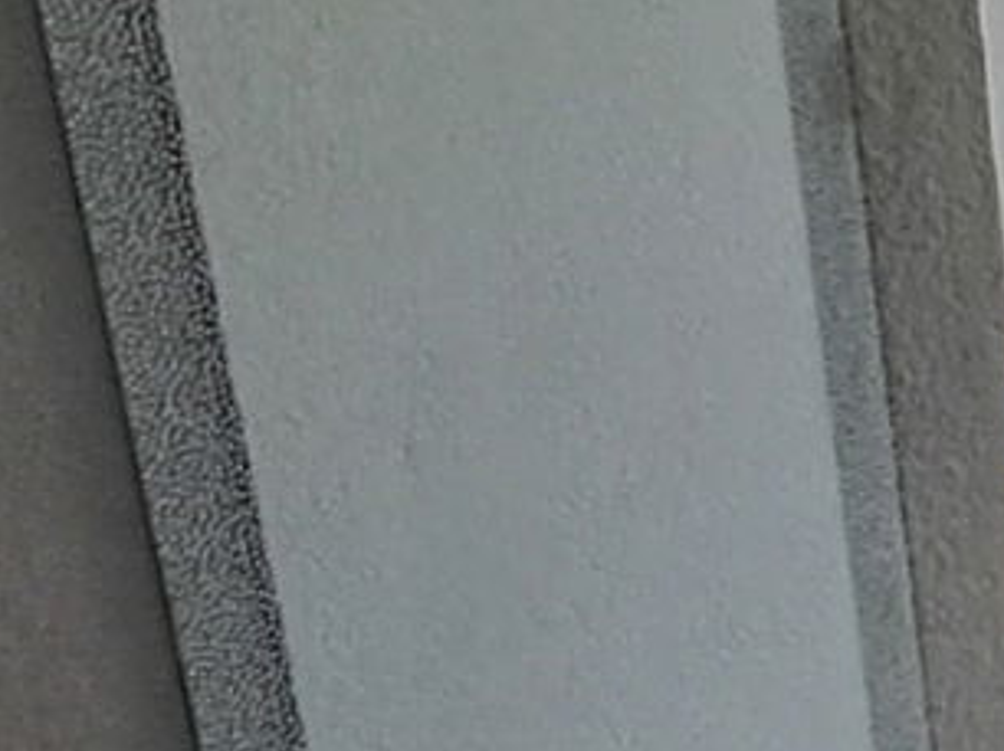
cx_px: 1992
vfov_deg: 21.4
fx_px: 1971
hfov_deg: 18.7
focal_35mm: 68
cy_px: 177
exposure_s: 1/50
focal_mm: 1.42
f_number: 2.2
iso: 64
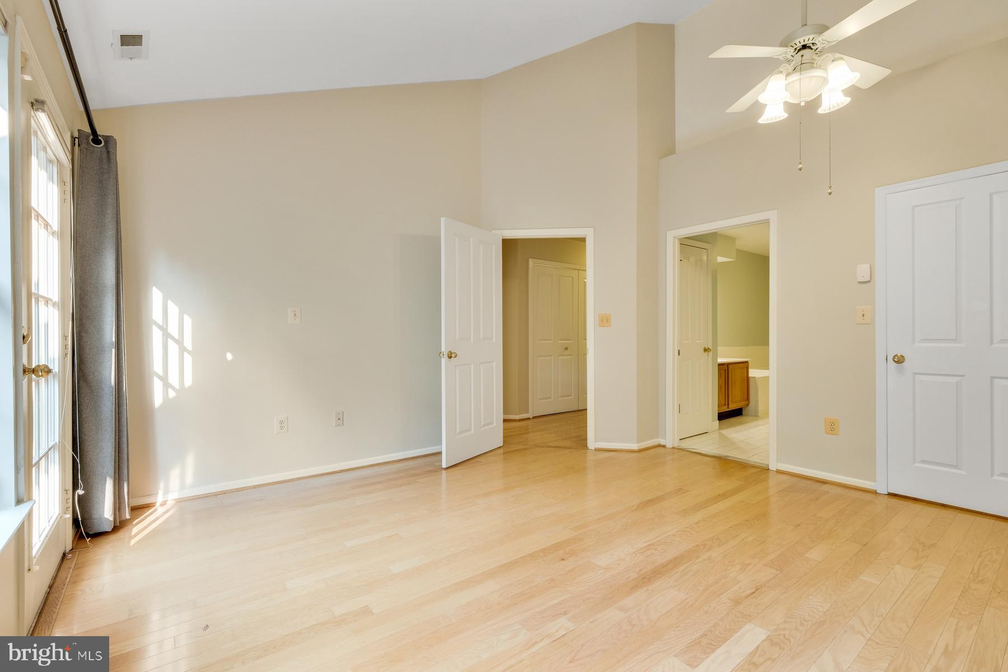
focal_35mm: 15
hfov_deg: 100.4
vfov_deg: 77.3
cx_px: 504
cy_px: 336
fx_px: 420
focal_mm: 10
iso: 400
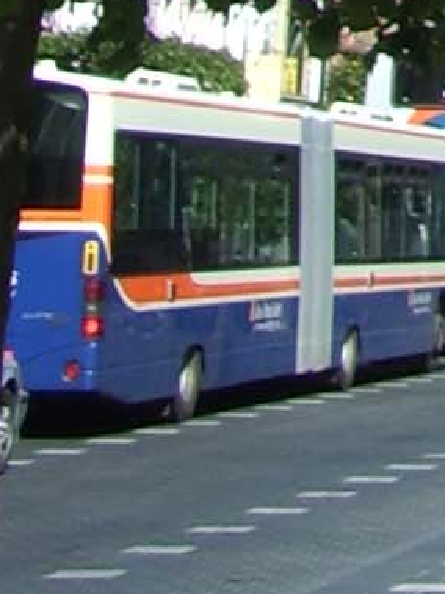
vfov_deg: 8.0
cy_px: -1150
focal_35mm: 213
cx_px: 1271
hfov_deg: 6.4
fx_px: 3653
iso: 50
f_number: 4.3
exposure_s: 1/320
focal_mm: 5.8
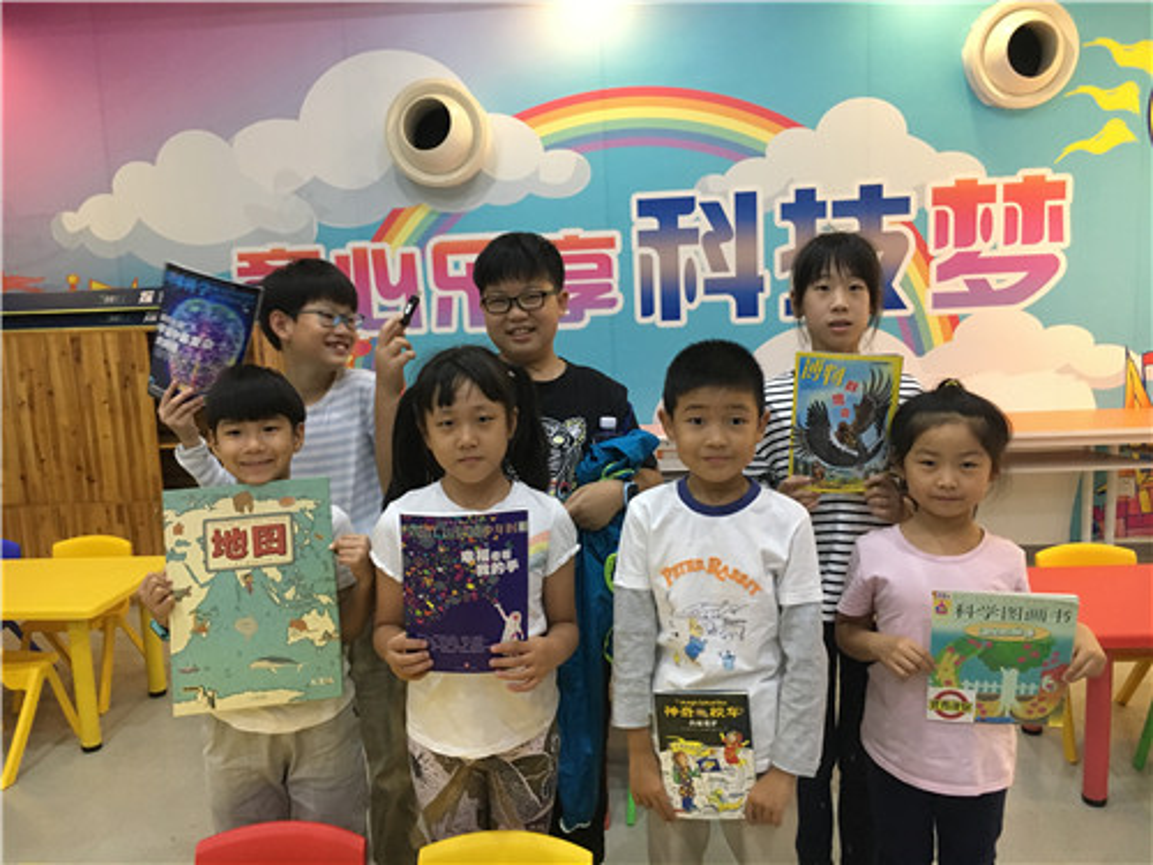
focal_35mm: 29
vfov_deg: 48.2
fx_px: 966
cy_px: 432
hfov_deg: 61.7
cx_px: 576
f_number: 2.2
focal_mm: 4.15
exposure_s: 1/20
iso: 200
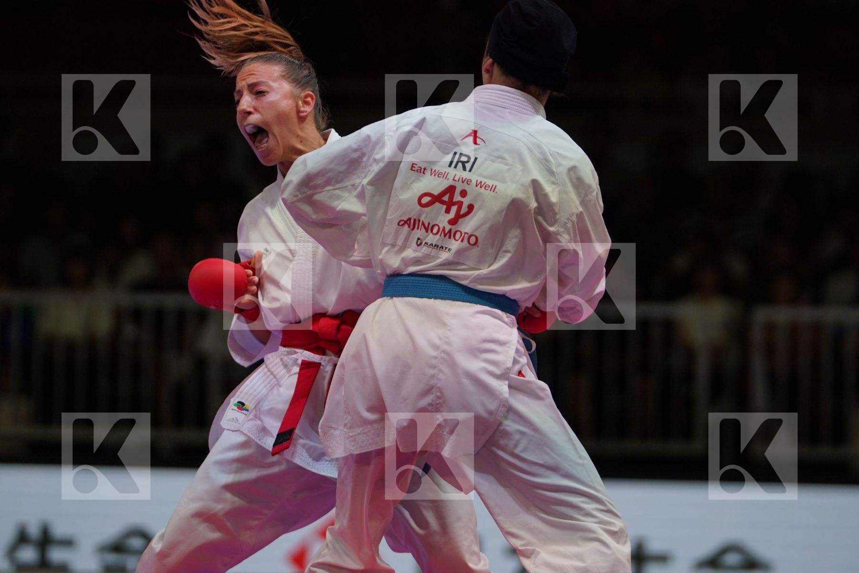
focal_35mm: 226
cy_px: 286
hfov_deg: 9.1
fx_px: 5392
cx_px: 430
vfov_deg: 6.1
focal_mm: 151
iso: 500
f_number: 2.8
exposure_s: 1/1000
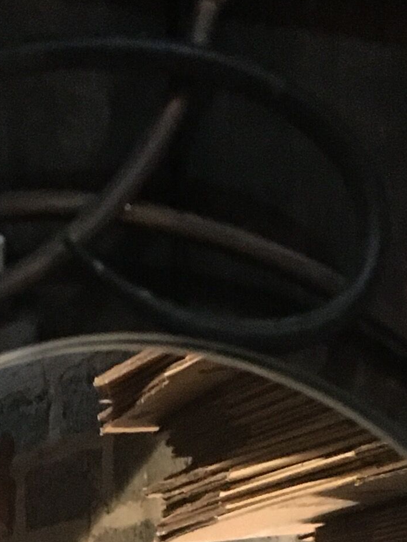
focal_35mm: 125
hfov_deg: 11.8
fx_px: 1958
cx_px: 110
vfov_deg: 14.6
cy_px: 841
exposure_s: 1/17
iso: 250
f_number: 2.2
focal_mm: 4.15
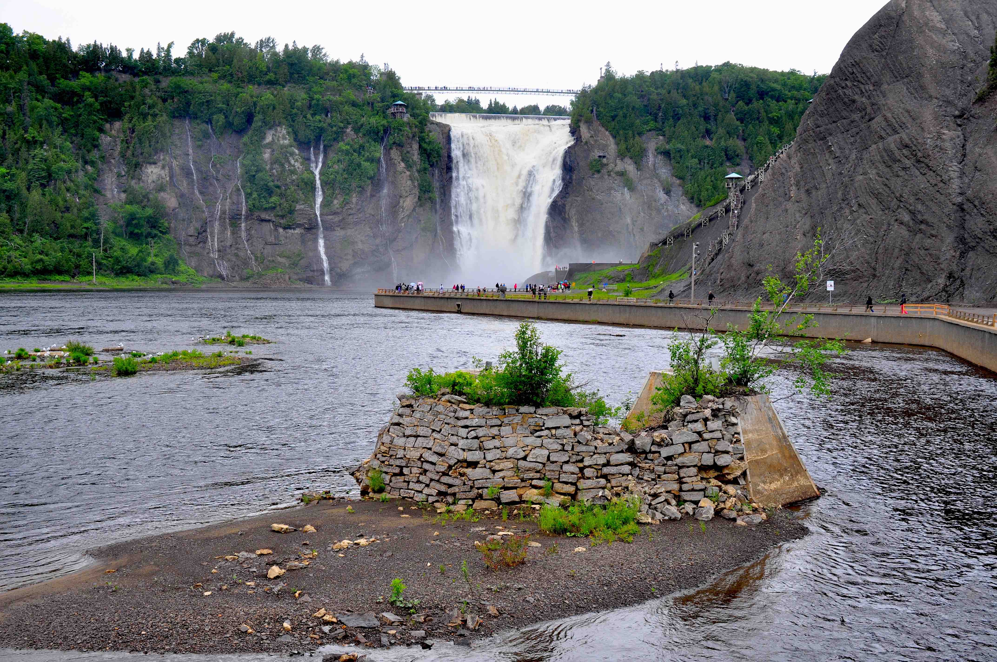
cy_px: 331
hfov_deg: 49.6
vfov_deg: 34.1
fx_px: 1079
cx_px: 498
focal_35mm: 39
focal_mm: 26
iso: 200
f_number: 9
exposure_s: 1/200
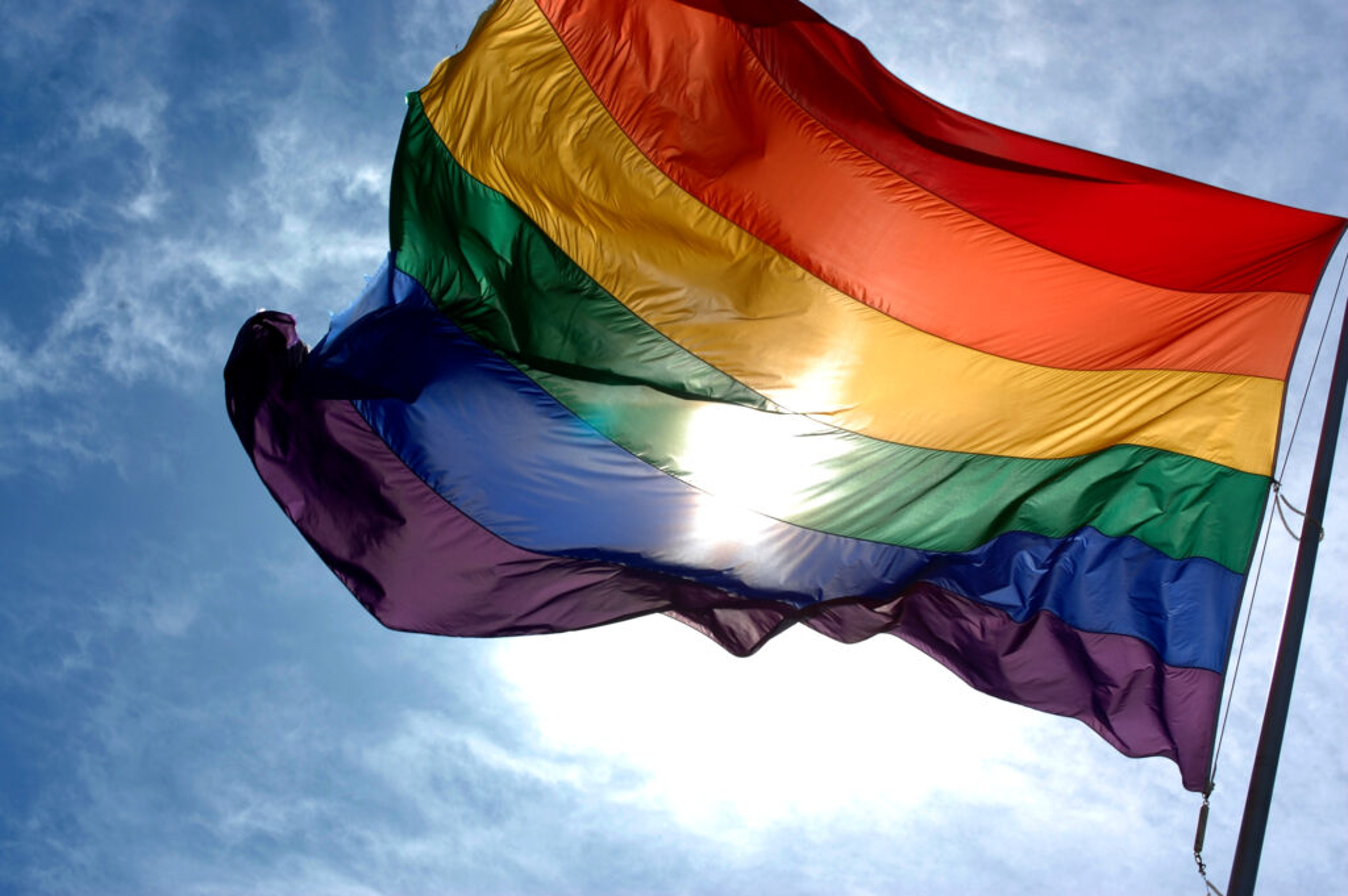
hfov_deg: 24.6
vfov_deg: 16.5
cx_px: 674
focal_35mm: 82
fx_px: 3087
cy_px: 448
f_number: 13
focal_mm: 55
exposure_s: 1/640
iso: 200
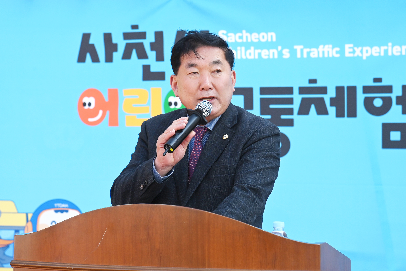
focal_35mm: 105
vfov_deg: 13.0
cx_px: 203
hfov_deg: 19.5
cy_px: 136
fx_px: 1184
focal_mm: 105
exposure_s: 1/640
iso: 400
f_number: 7.1
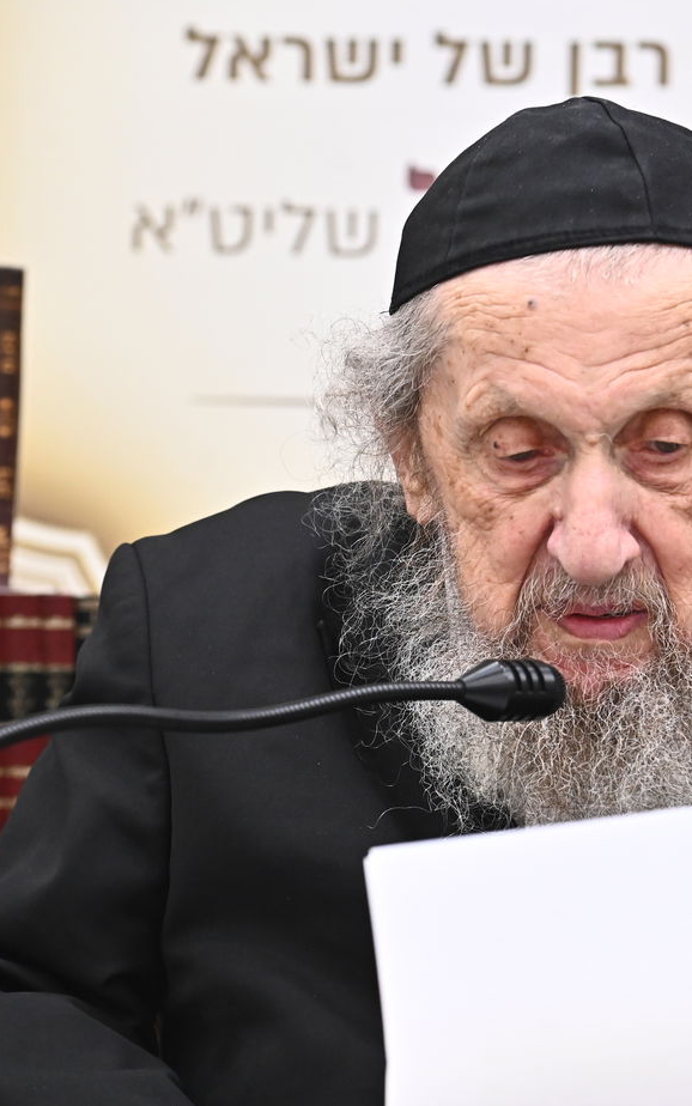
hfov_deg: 12.1
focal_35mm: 108
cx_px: 500
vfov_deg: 19.3
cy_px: 552
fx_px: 3257
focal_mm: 70
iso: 3200
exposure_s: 1/200
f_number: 5.6
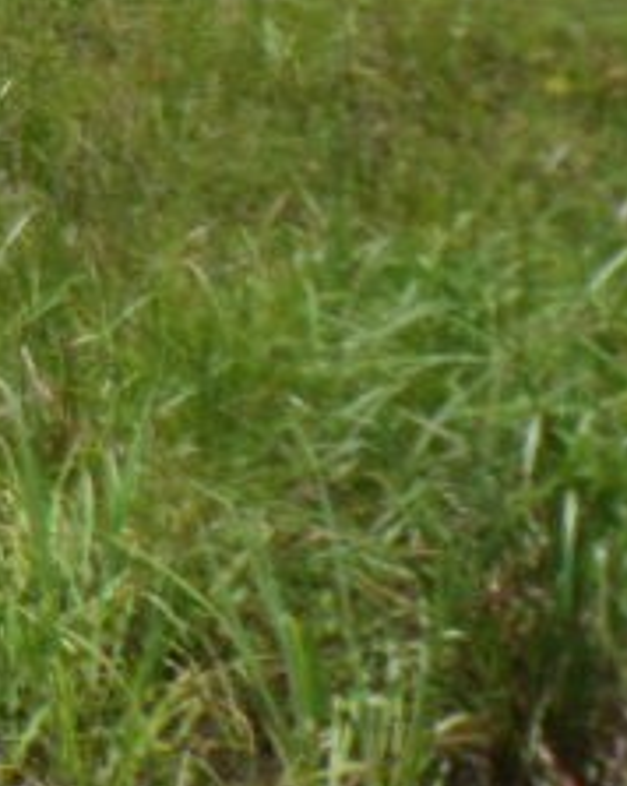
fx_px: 2811
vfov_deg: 15.0
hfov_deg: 10.3
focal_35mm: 121
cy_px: -314
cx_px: -1050
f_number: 9.2
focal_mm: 4.9
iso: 80
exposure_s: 1/180
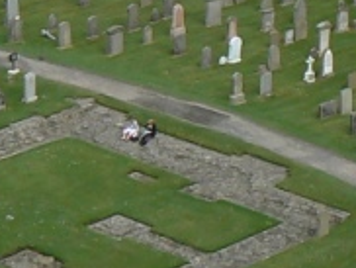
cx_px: 221
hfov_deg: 9.8
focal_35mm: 202
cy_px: -170
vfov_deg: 7.2
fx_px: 2080
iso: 80
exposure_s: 1/400
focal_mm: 6
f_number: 5.6
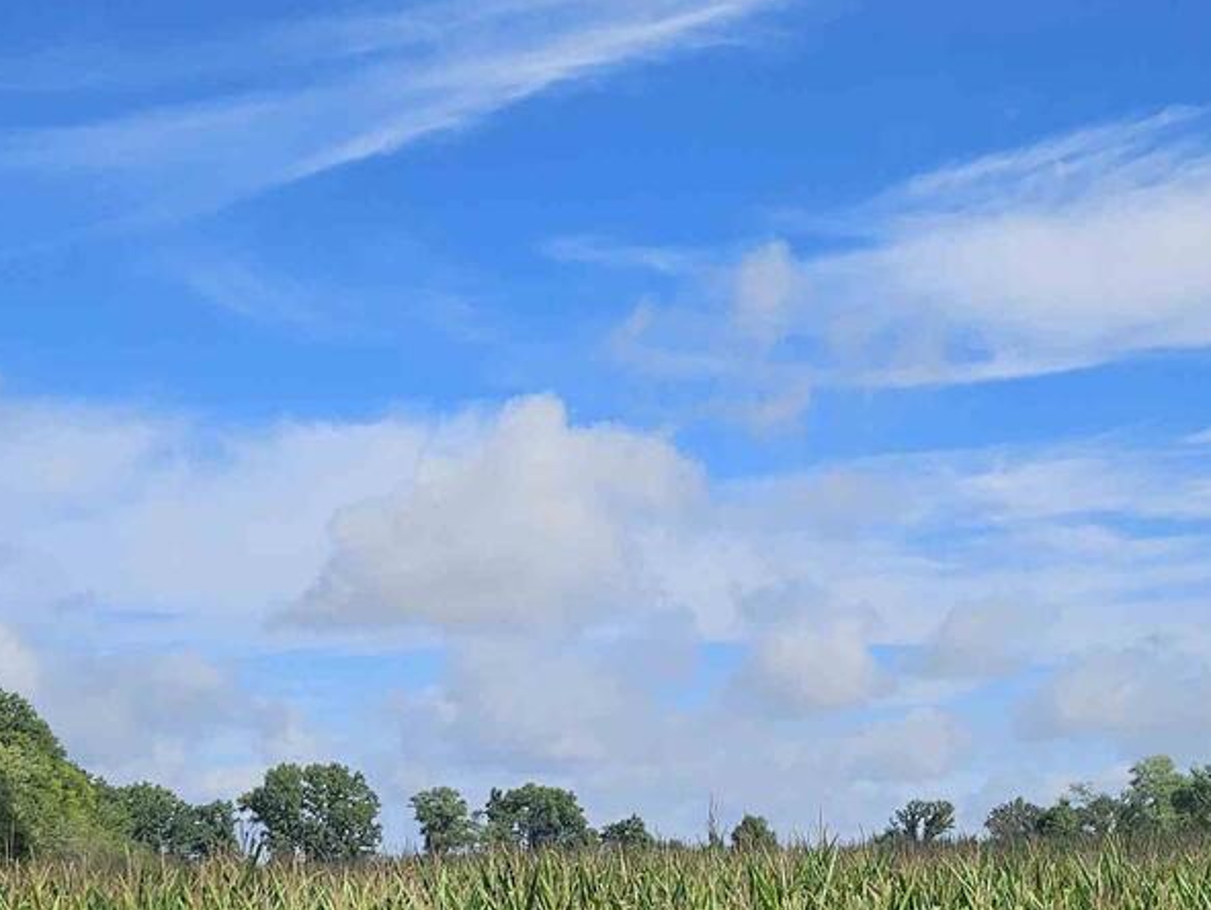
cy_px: 746
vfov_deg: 25.6
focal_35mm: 56
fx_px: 1960
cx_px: 709
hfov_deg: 34.2
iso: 25
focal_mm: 5.4
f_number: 1.8
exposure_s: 1/3220
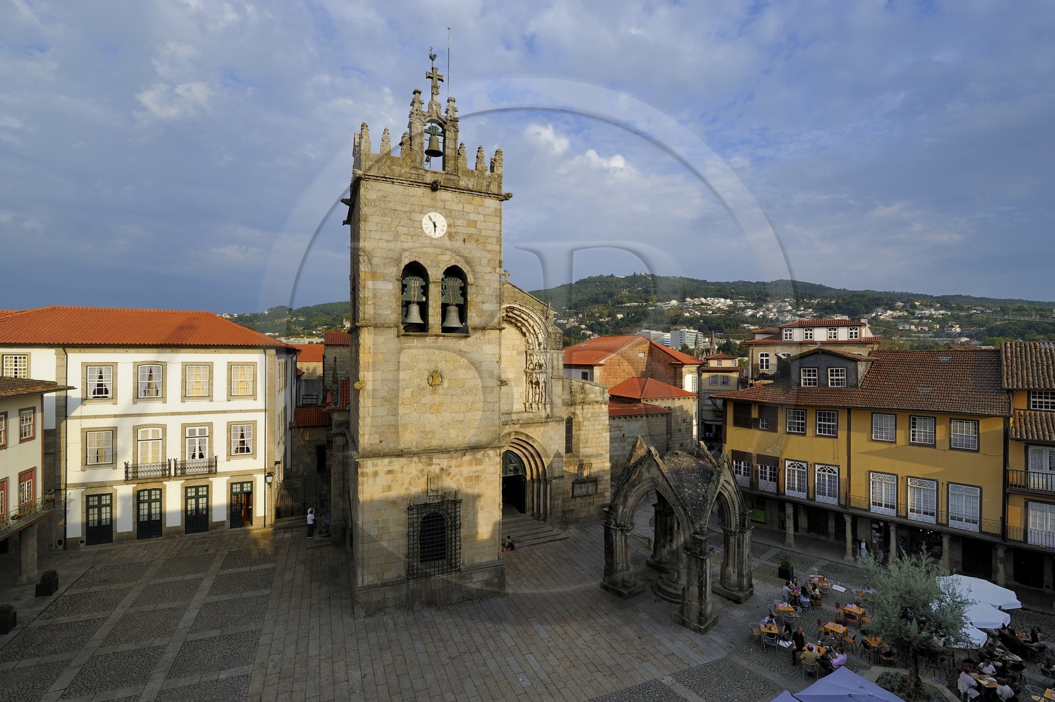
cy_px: 351
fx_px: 468
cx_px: 528
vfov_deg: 73.6
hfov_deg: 96.8
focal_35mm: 16
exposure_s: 1/250
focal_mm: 16
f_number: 10
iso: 200
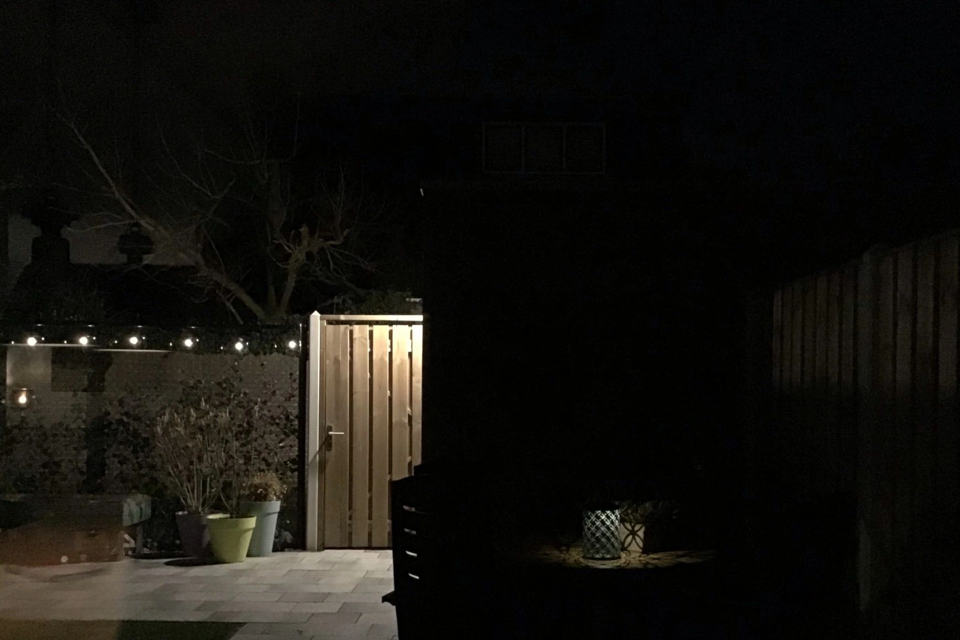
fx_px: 1013
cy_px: 372
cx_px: 504
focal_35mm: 38
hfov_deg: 50.7
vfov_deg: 35.0
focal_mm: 3.3
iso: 800
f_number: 2.4
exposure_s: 1/17
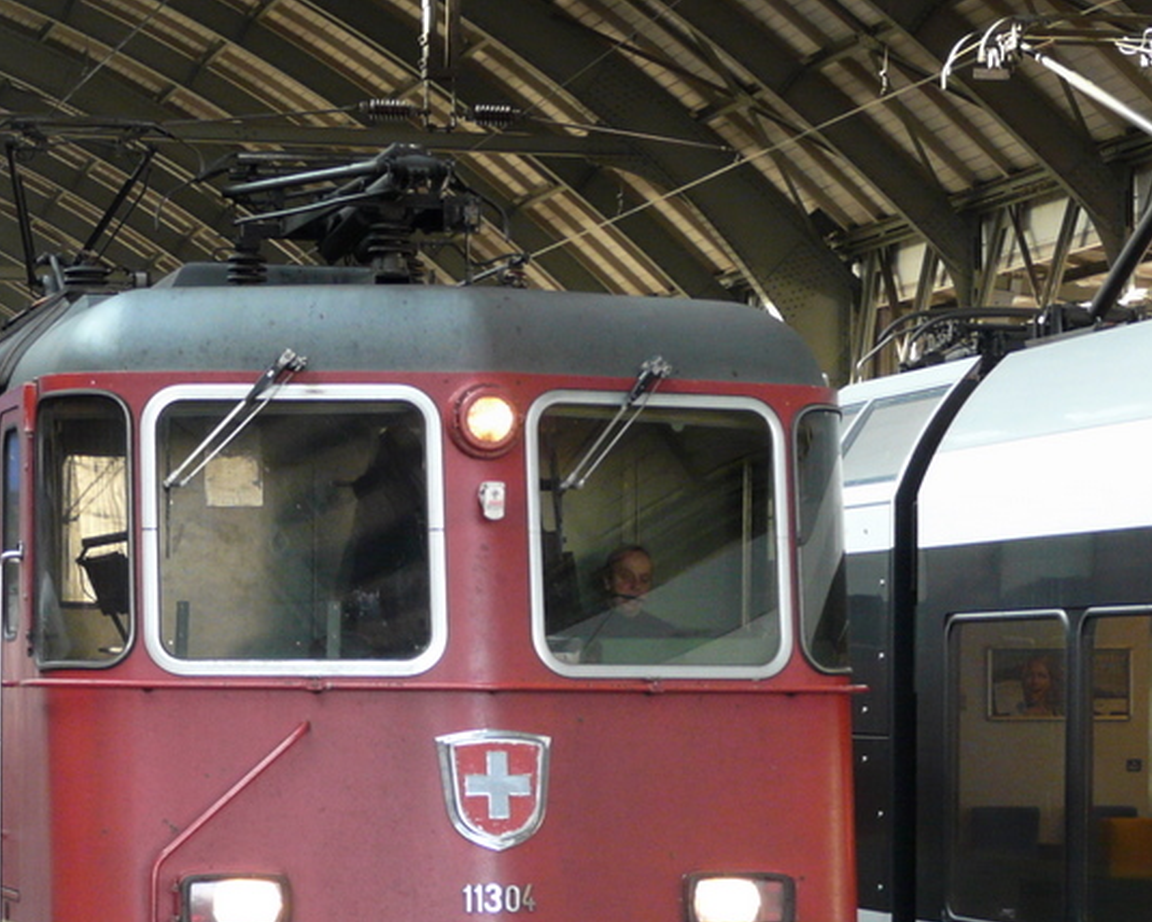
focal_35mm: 126
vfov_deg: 12.2
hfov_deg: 15.3
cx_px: 416
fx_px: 4296
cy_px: 771
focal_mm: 11.4
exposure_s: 1/40
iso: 200
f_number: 3.2
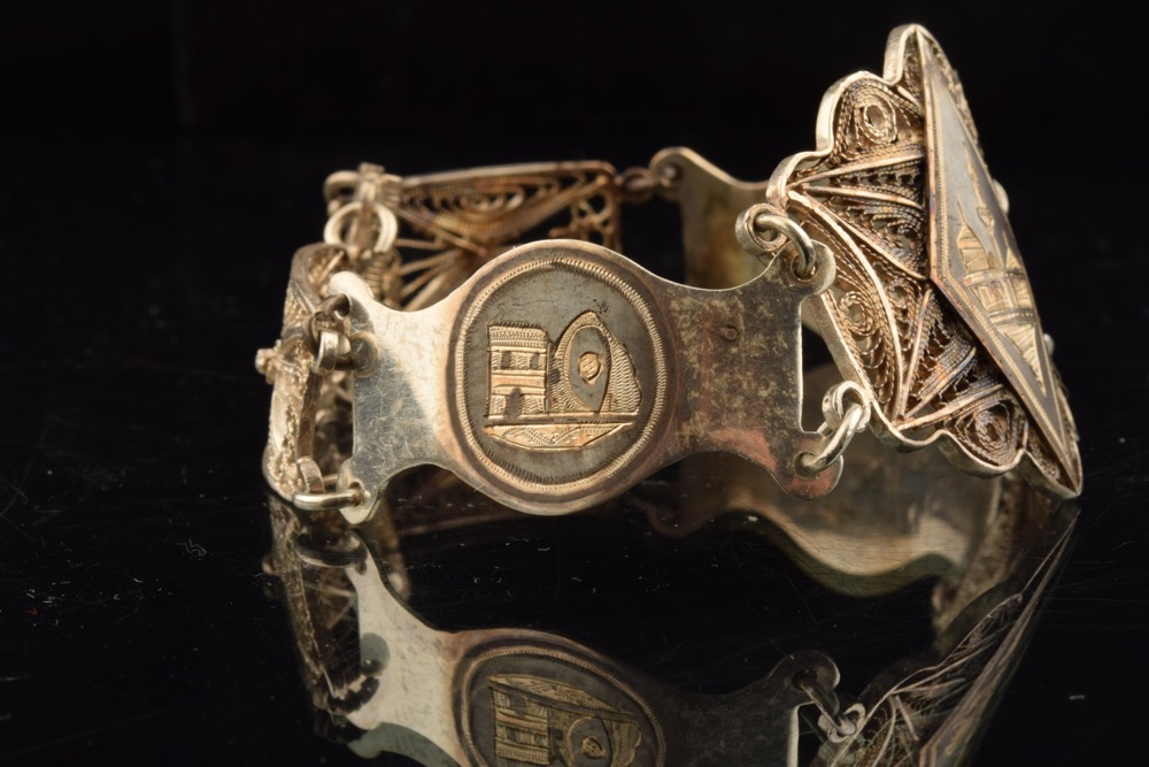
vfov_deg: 15.2
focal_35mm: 90
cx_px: 574
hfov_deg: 22.6
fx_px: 2873
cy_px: 384
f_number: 22
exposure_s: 1/125
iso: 100
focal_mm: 60
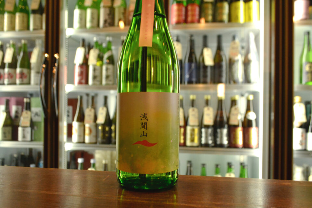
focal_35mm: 30
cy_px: 104
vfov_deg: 43.6
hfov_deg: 61.9
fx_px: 260
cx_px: 156
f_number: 5.6
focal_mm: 20
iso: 1600
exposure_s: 1/250
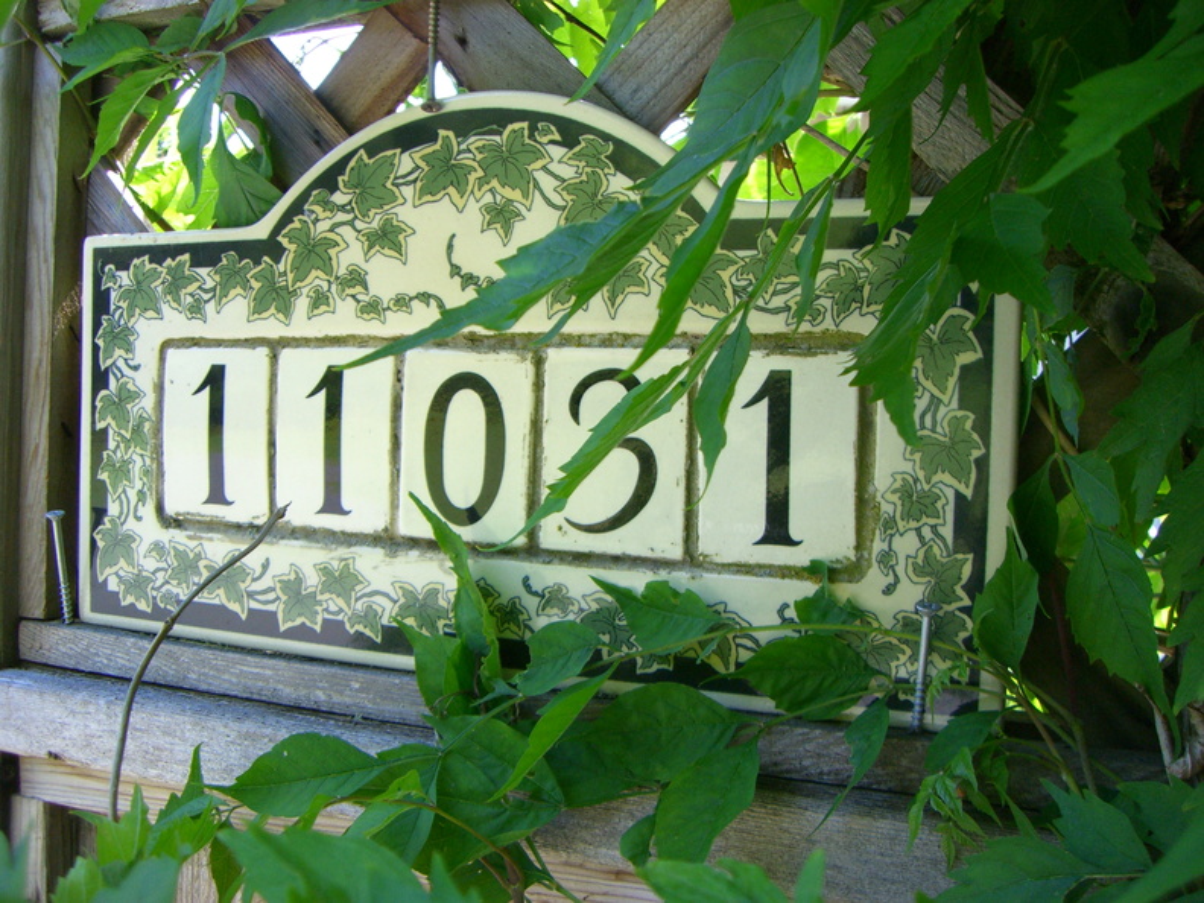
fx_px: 1322
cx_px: 602
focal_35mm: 38
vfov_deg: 37.7
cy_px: 452
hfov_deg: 49.0
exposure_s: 1/125
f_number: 2.7
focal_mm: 6.2
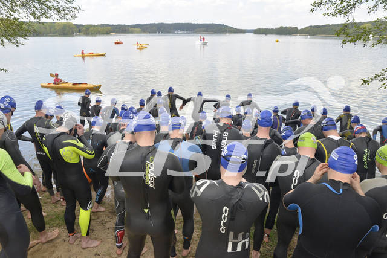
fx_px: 258
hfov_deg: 73.7
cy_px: 129
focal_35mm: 24
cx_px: 194
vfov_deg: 53.2
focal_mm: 24
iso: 800
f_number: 8
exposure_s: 1/800
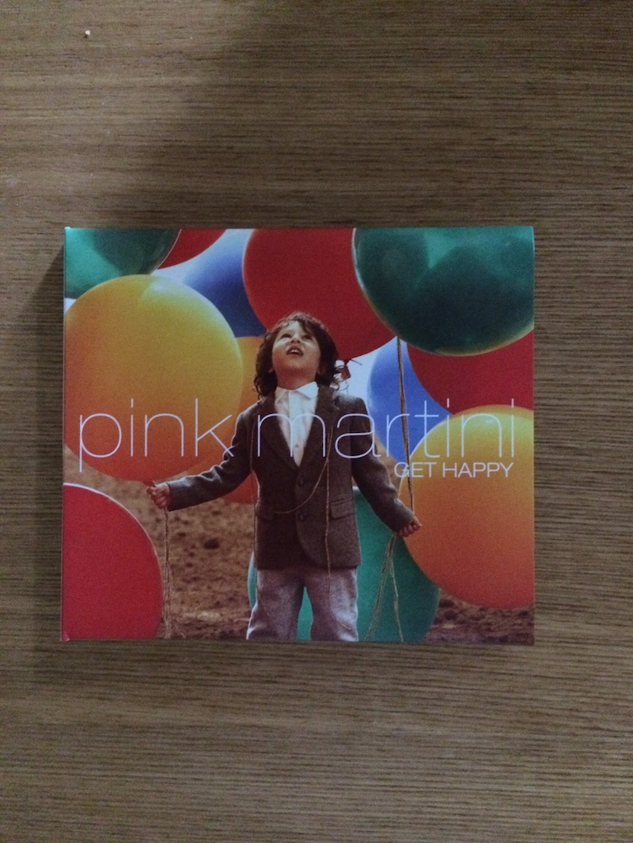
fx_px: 731
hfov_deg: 46.8
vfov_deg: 60.0
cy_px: 422
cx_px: 316
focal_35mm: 30
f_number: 2.2
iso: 640
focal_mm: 4.12
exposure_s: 1/15
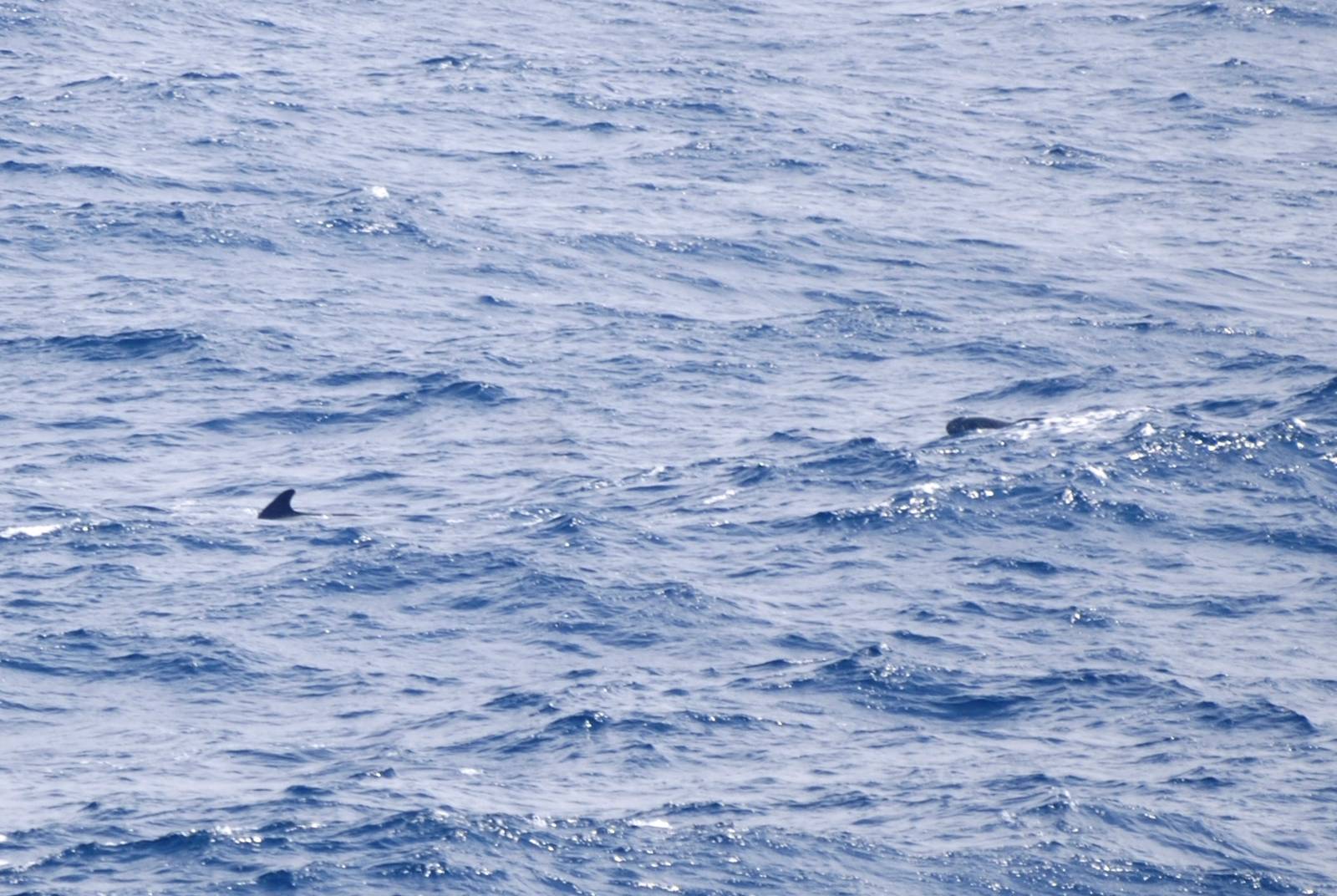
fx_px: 10879
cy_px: 448
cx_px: 668
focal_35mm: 292
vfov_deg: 4.7
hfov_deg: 7.0
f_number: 5
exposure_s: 1/640
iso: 100
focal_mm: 195
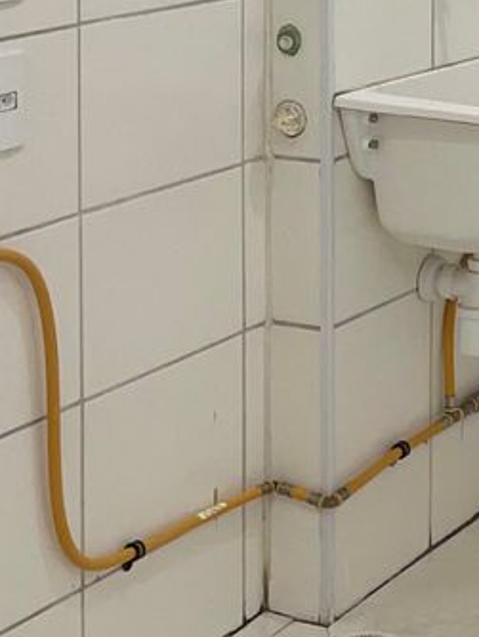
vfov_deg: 16.9
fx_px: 2064
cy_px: -109
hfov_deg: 12.5
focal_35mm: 112
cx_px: 740
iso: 80
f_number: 1.6
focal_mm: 4.2
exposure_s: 1/120
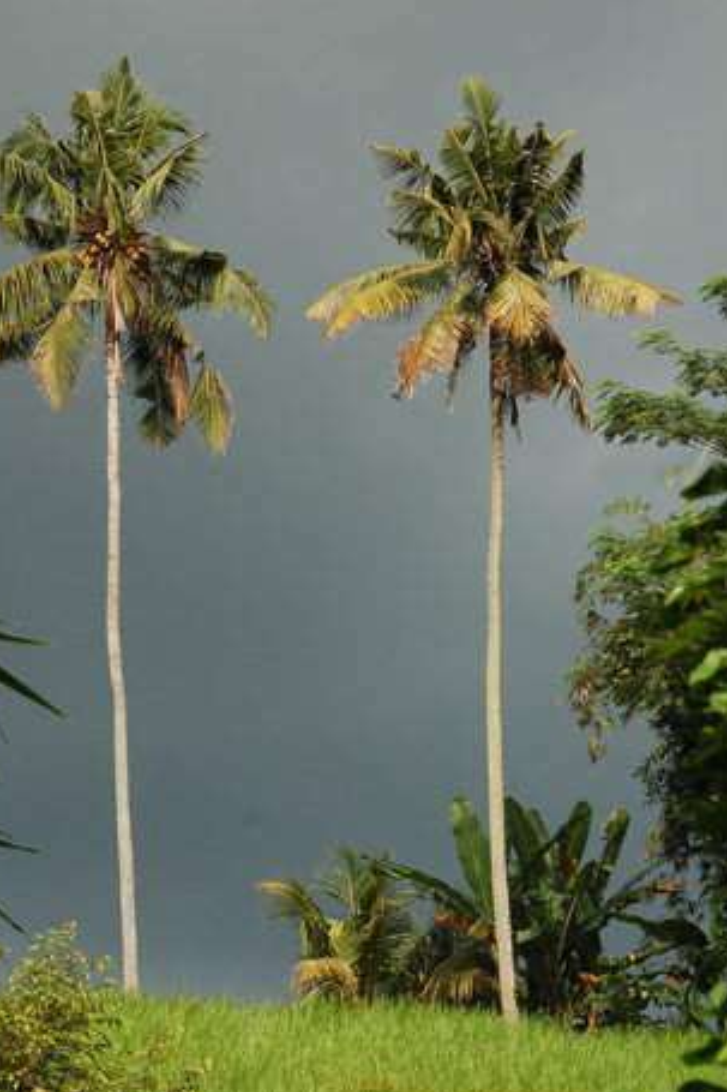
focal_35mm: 145
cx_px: 298
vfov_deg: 14.2
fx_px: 4395
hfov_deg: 9.5
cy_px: 521
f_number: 7.1
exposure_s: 1/800
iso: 400
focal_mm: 80
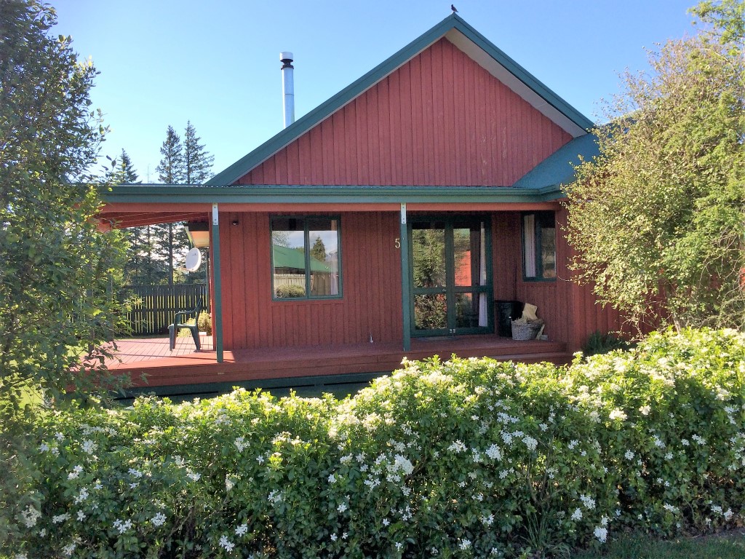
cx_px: 372
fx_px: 624
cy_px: 280
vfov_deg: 48.2
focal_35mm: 29
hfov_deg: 61.7
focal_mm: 4.15
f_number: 2.2
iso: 32
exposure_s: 1/805
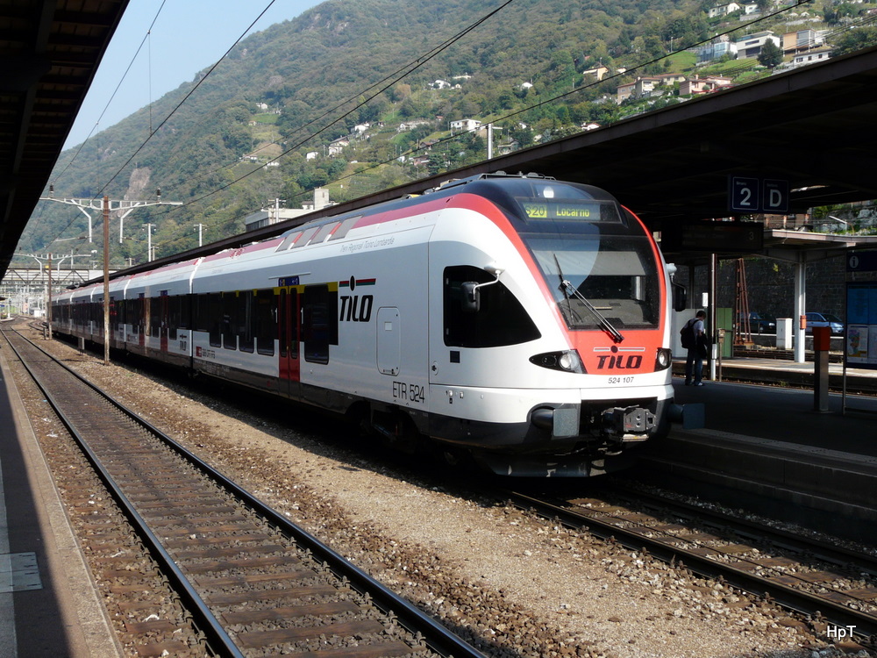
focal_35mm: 41
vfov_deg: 35.1
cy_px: 329
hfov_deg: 45.8
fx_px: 1039
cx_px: 438
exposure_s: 1/250
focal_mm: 6.7
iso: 100
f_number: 5.6
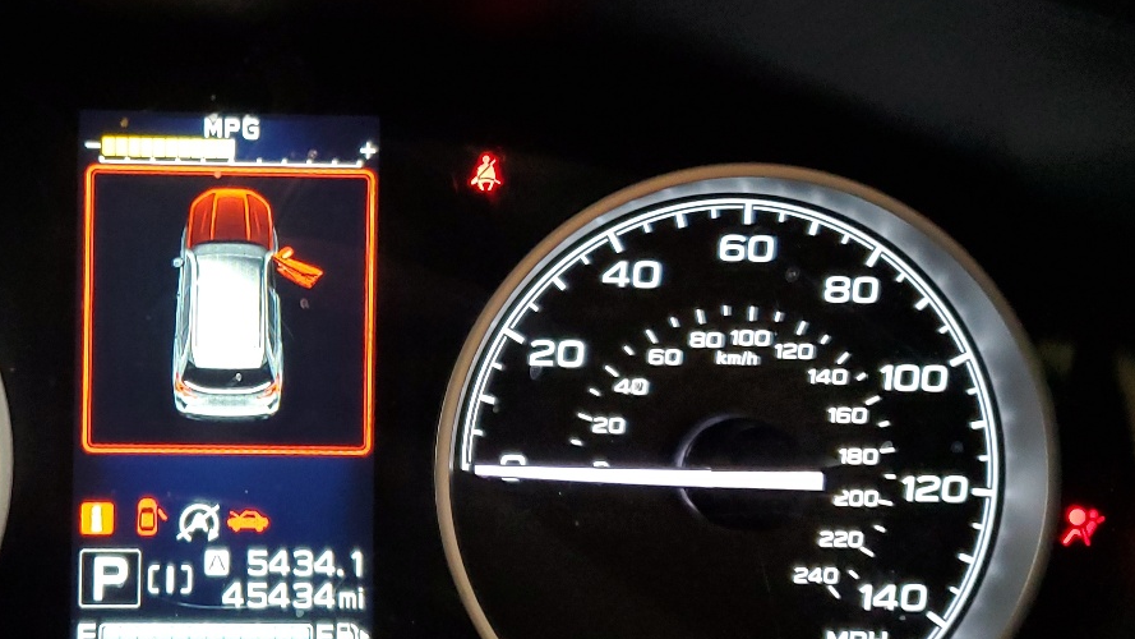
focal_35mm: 51
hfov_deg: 38.8
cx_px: 199
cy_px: 330
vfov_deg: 23.5
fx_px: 1535
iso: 219
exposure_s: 1/60.2
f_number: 1.5
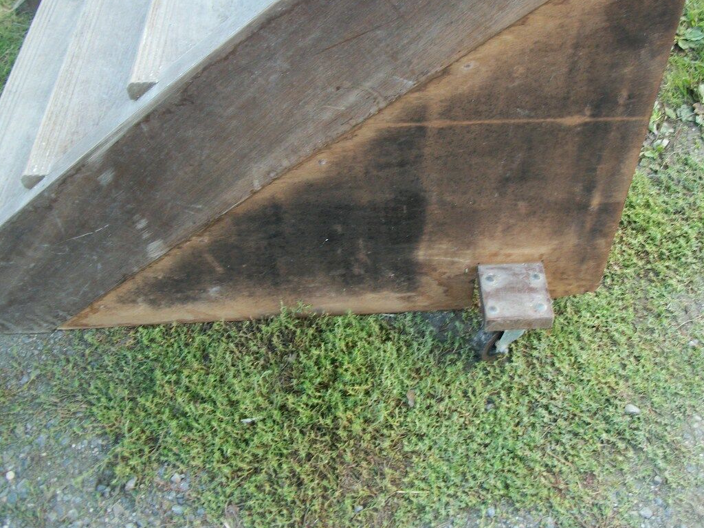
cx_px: 407
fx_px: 813
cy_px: 214
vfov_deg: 35.8
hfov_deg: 46.6
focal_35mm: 40
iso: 80
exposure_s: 1/50
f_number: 2.9
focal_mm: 5.7
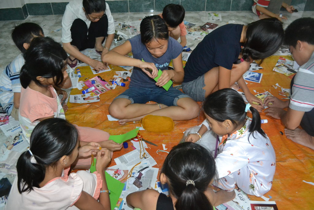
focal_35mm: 33
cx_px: 157
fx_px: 288
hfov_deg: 57.2
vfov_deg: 40.0
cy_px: 105
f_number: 3.8
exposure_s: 1/60
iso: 3200
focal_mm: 22
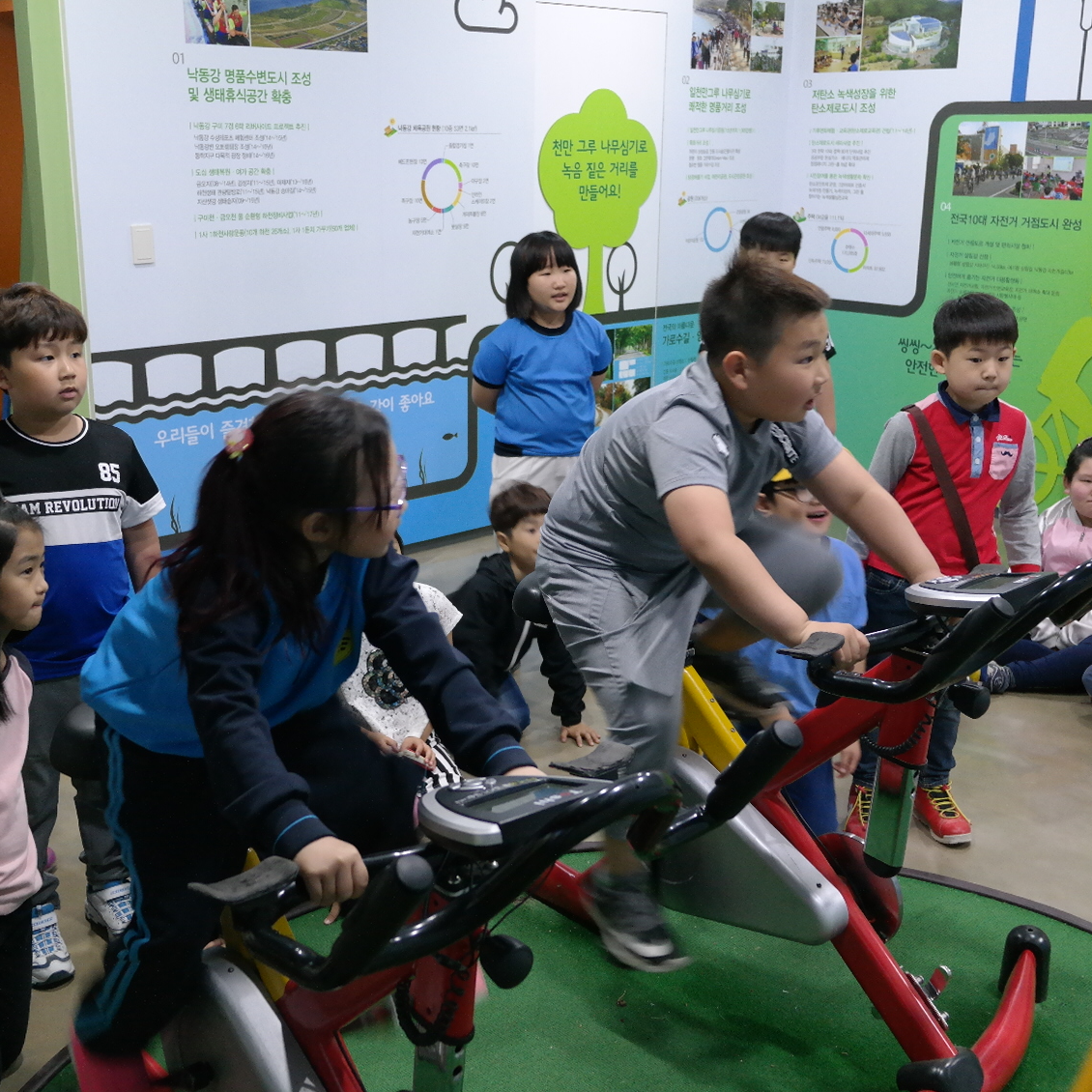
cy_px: 549
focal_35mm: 39
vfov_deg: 42.8
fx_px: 1392
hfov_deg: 42.8
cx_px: 508
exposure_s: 1/40
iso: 1600
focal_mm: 20
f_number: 3.5
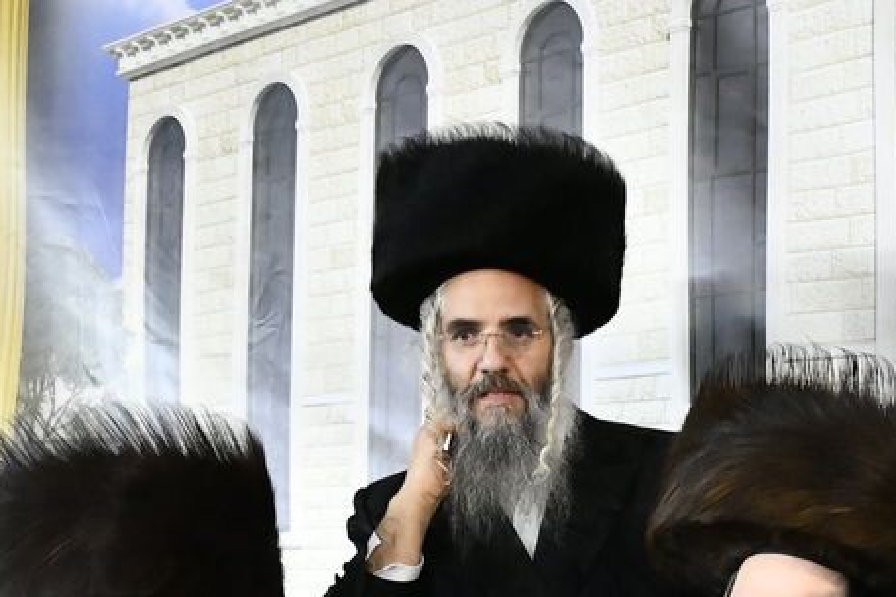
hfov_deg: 23.3
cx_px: 711
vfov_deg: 15.5
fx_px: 2140
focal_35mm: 86
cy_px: 633
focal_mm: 28
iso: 4000
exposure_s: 1/80
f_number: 5.6
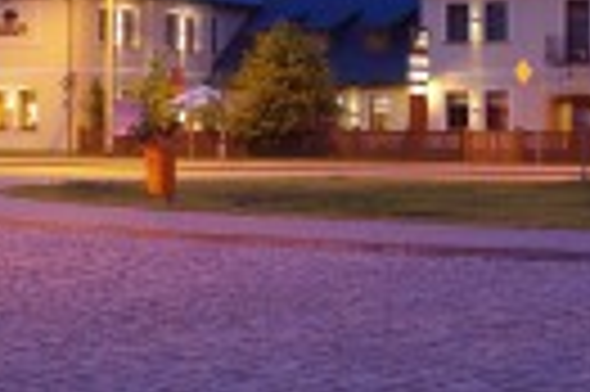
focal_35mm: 95
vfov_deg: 14.3
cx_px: 221
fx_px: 1555
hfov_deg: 21.4
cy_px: 135
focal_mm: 21
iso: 200
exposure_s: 1/2
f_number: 1.8
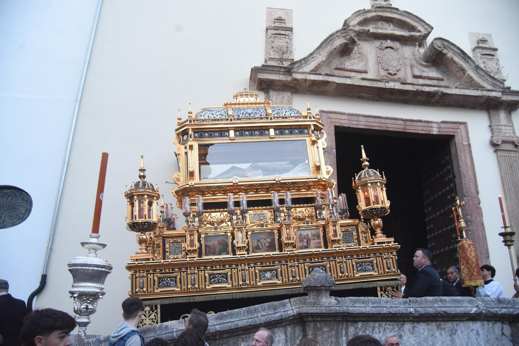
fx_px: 418
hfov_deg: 63.6
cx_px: 260
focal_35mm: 29
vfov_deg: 45.0
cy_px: 173
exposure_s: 1/125
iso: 2800
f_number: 6.3
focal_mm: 29
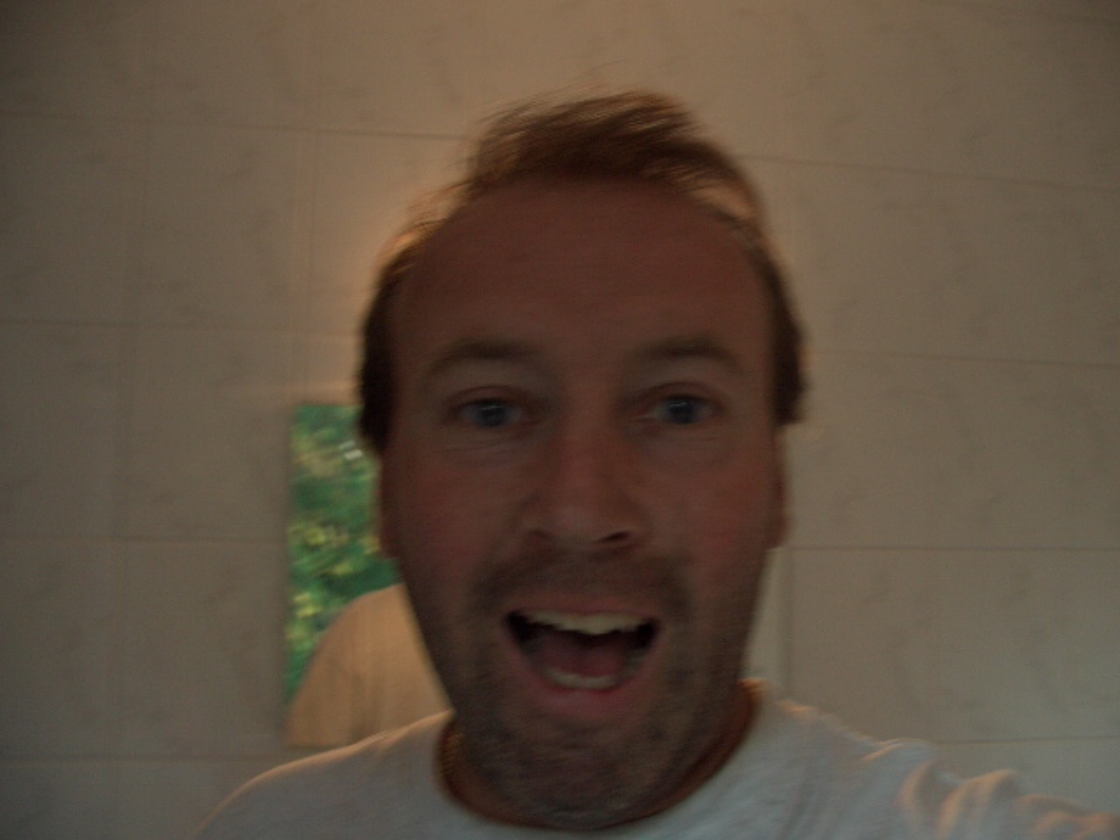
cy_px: 420
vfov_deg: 42.9
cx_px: 560
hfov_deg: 55.4
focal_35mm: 33
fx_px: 1068
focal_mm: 7.1
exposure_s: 1/40
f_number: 2.8
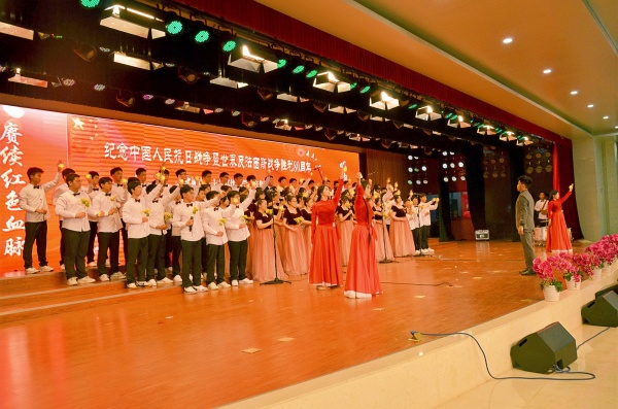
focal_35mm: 27
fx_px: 462
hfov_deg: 67.5
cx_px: 309
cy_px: 204
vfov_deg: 47.7
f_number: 6.3
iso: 1000
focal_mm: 18
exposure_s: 1/160
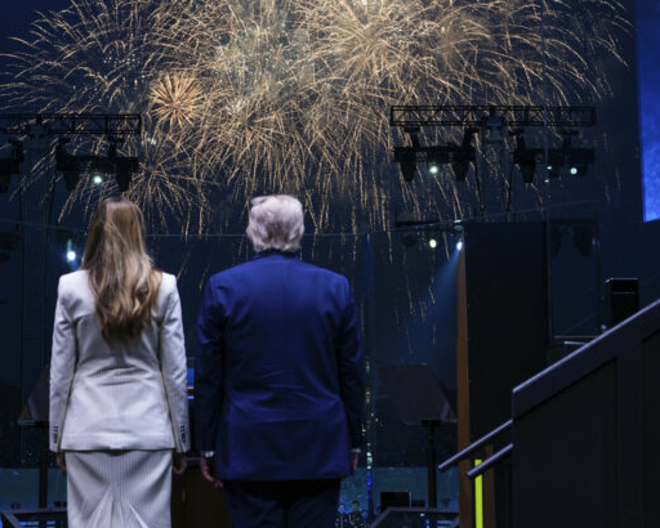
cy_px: 203
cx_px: 273
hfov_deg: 25.0
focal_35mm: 76
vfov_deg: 20.1
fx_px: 1485
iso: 320
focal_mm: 54
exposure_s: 1/8
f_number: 8
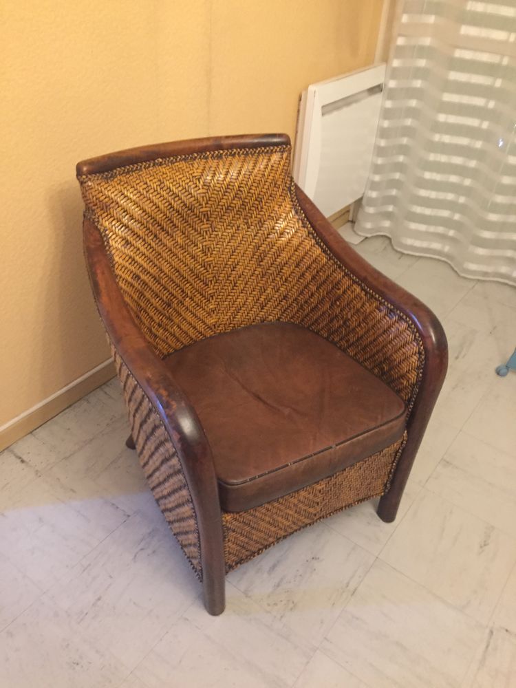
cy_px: 344
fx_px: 576
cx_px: 258
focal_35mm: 29
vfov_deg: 61.7
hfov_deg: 48.2
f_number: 2.2
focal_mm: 4.15
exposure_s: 1/17
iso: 500
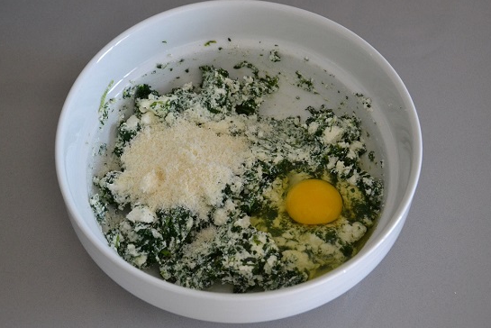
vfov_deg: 20.6
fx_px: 901
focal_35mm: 66
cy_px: 162
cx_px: 232
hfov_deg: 30.5
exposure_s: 1/320
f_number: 5
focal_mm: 40
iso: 3200
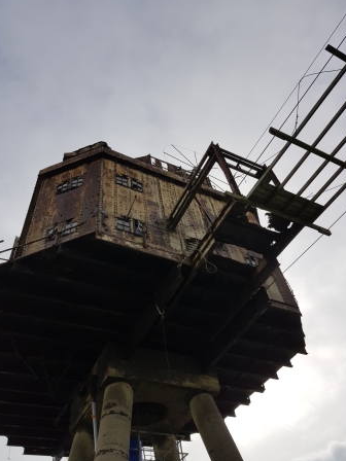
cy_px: 235
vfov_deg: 65.3
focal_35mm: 27
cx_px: 175
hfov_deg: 51.4
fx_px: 360
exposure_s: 1/5296
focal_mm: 4.2
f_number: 1.7
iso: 40
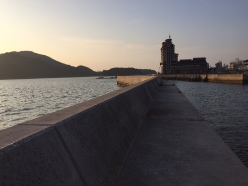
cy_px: 93
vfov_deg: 48.2
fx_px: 208
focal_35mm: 29
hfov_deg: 61.7
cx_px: 124
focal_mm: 4.15
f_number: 2.2
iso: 32
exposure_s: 1/2083
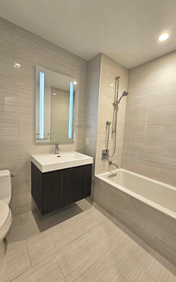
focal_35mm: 14
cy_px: 141
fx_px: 107
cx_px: 91
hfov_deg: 78.6
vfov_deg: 105.3
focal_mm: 2.2
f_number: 2.2
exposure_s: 1/60
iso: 100
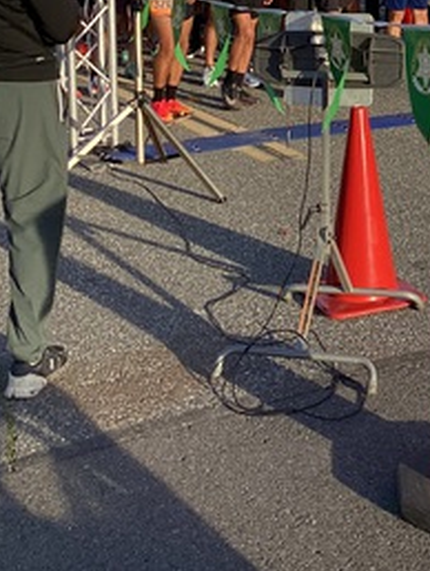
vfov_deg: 27.3
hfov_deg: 21.6
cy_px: -33
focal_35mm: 66
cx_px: 411
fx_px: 1091
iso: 25
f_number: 2.4
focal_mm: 3.3
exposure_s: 1/696
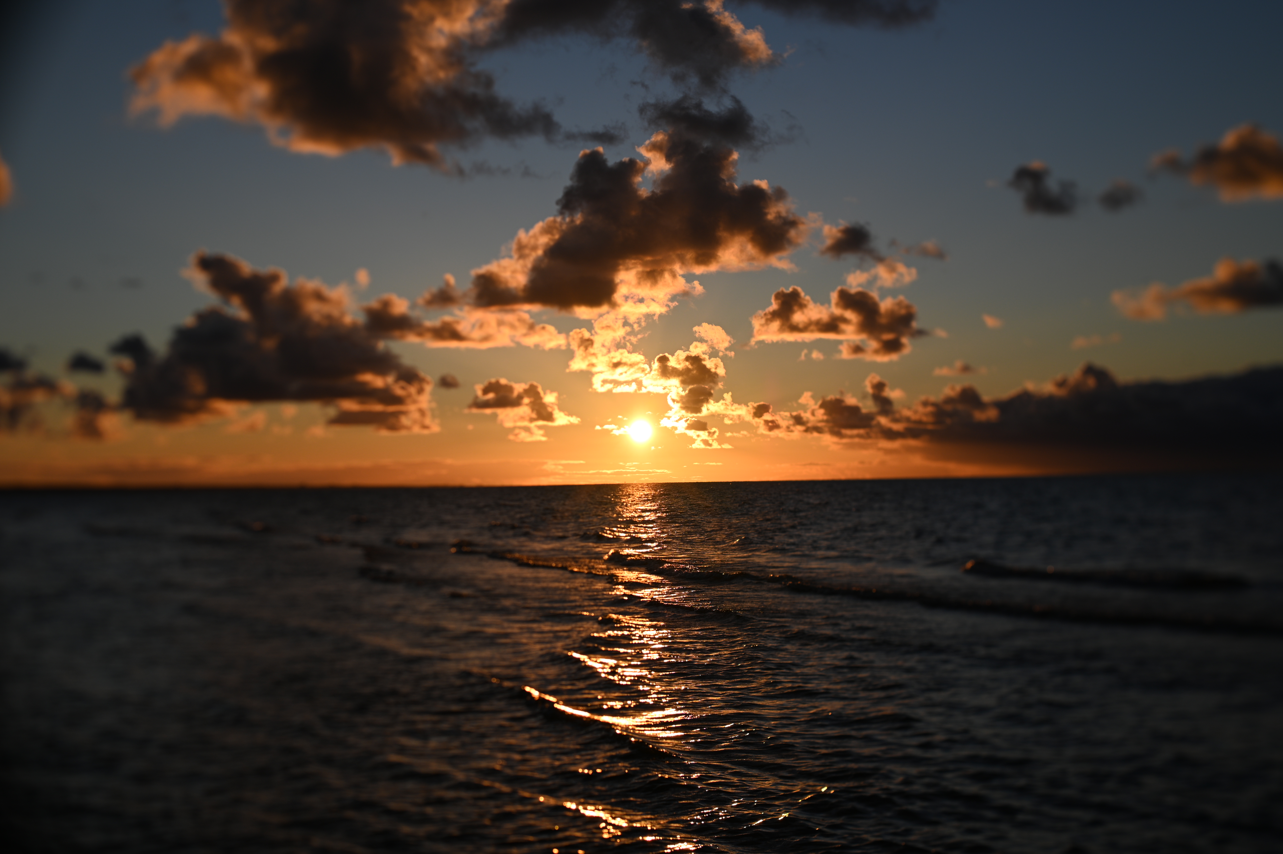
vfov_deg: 27.0
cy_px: 427
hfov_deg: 39.6
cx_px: 642
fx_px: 1781
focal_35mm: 50
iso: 100
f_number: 1.4
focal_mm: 50
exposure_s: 1/1600
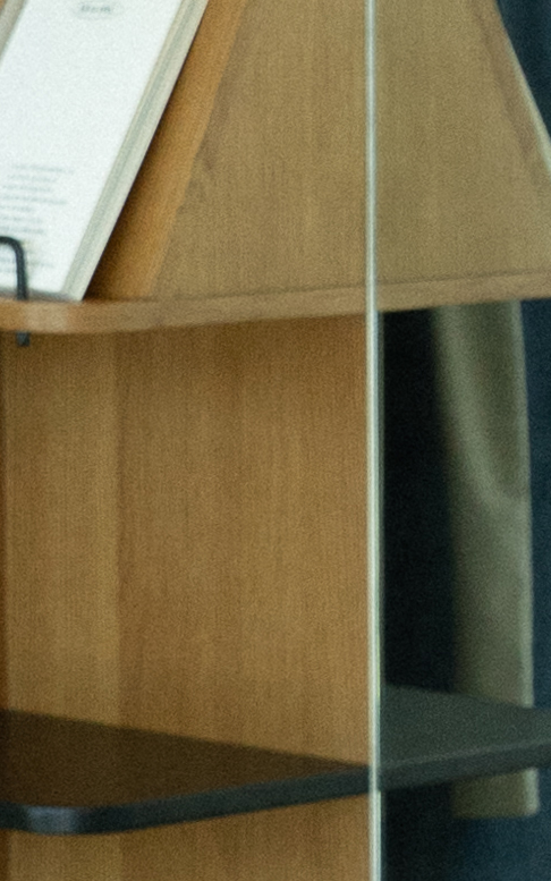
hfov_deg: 4.3
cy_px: 667
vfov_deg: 7.3
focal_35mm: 287
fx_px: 6892
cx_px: 2040
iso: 1000
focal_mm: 37
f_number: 5.6
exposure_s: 1/125
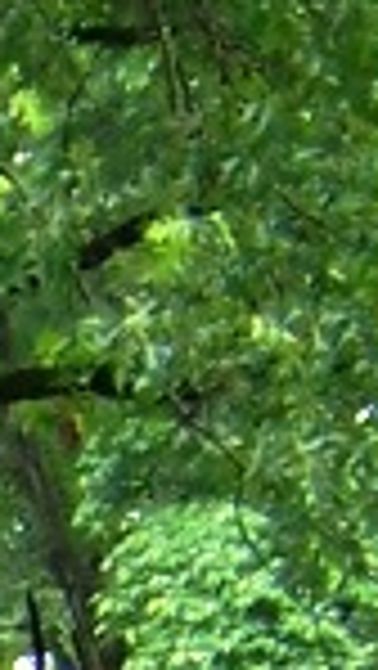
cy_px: 2001
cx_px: -2074
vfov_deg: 5.9
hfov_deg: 3.2
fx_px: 6013
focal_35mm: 338
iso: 64
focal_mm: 5.85
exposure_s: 1/50
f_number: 2.8
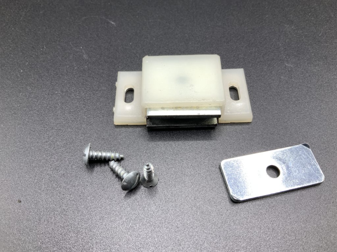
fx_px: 282
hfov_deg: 61.7
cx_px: 168
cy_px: 126
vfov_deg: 48.2
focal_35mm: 29
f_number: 1.8
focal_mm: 3
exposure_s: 1/120
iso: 20
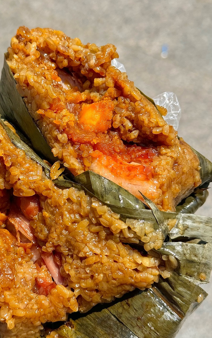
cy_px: 172
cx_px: 71
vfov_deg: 34.5
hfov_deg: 21.9
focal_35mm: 59
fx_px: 545
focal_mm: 6.76
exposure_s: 1/2959
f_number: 1.78
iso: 64
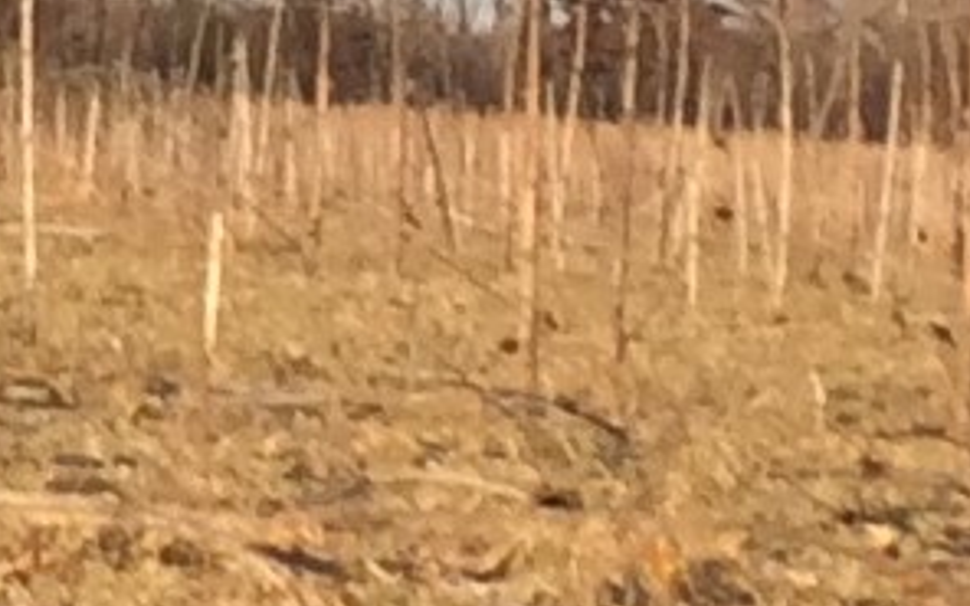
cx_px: -749
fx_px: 3912
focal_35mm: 148
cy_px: 72
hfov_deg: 12.9
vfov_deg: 8.8
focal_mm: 4.15
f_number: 2.2
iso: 32
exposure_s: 1/1466
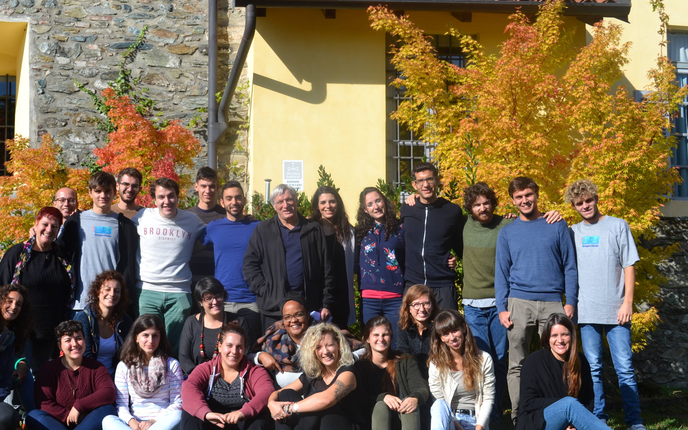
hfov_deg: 41.8
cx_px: 315
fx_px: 900
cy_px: 240
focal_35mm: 48
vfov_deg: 26.8
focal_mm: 24
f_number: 8
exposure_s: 1/250
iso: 100
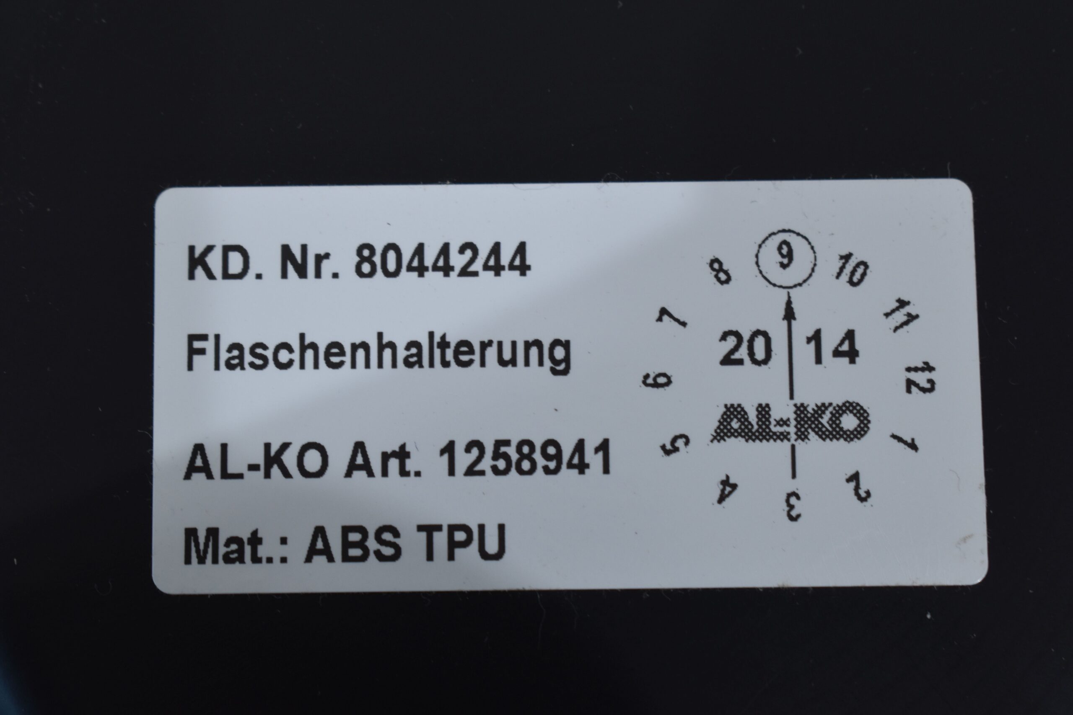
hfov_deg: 24.6
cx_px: 536
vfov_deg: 16.6
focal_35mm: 82
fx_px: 2459
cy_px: 358
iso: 400
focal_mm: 55
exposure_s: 1/60
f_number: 8
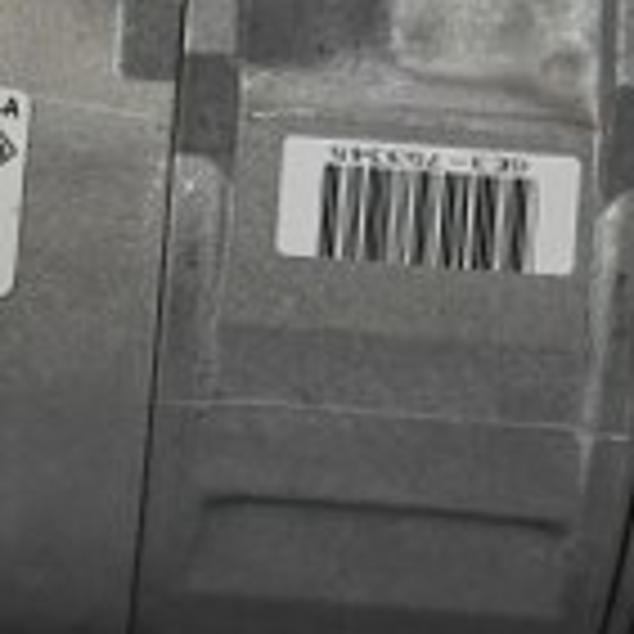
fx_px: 2422
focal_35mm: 117
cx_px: 162
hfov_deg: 14.9
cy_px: 99
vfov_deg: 14.8
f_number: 4
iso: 3200
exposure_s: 1/60
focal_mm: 21.5
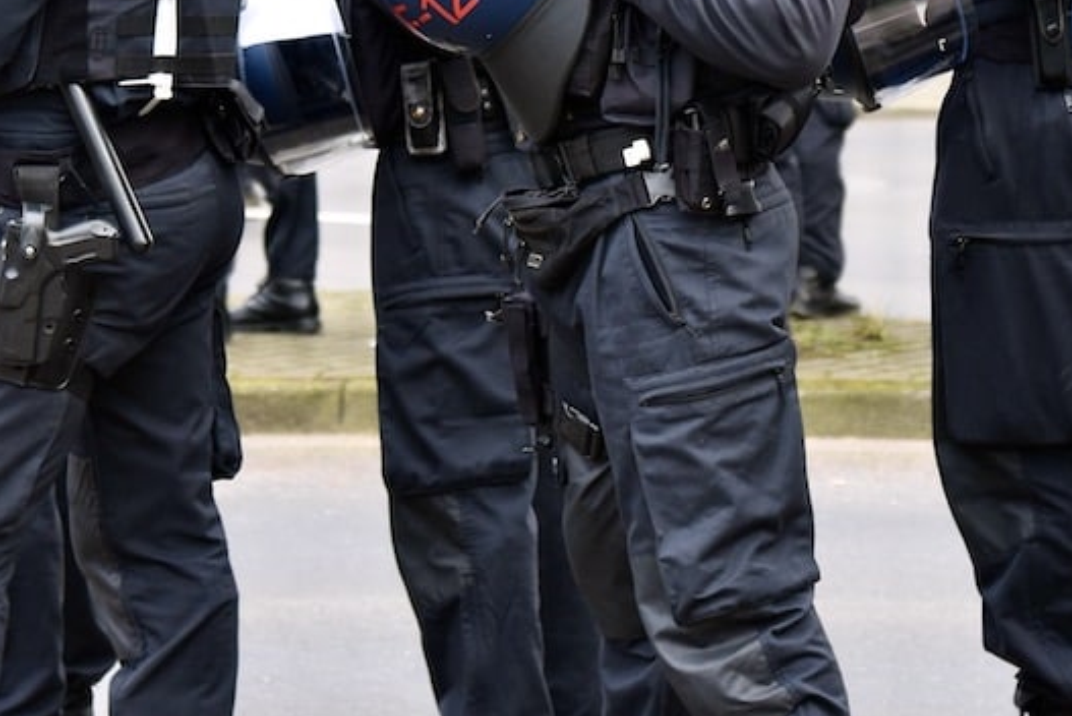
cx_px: 606
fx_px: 4052
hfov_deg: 15.1
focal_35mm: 136
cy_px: 142
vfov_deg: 10.1
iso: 400
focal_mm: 70
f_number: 4.5
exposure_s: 1/80
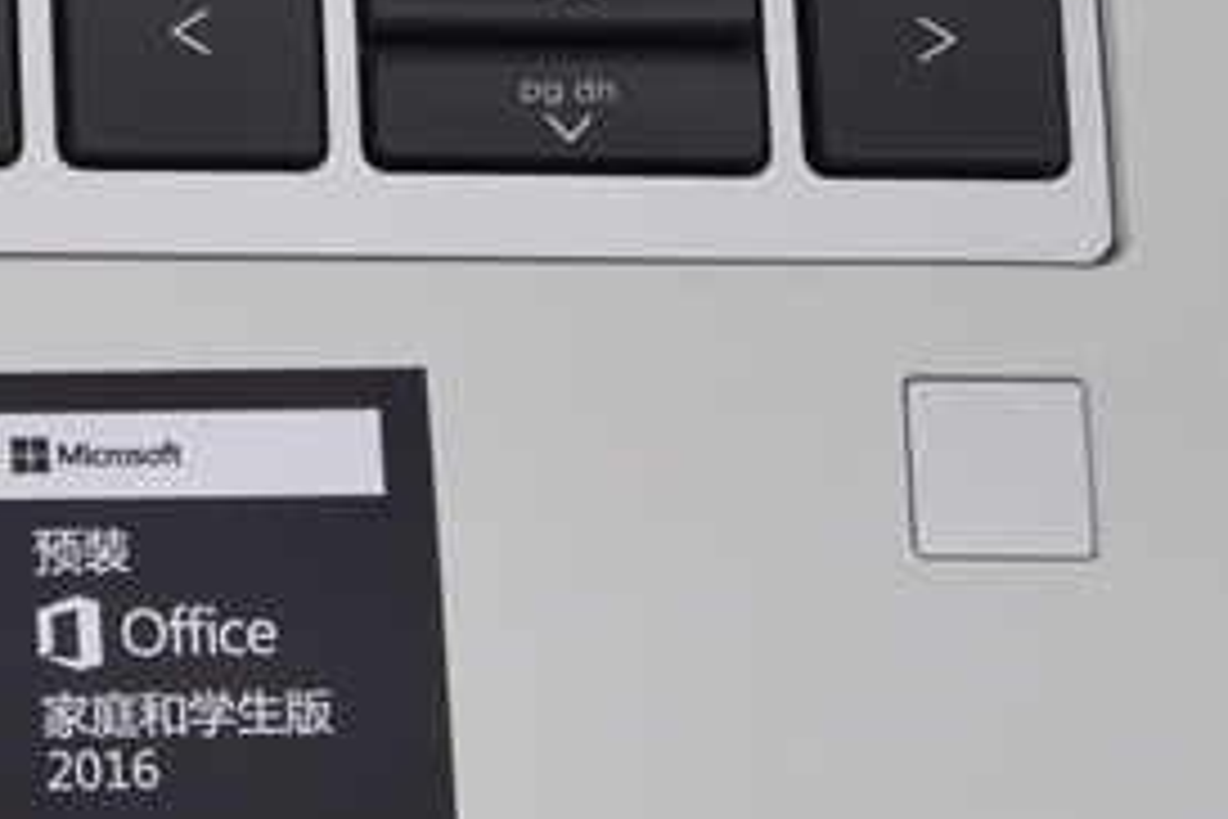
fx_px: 7504
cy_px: 452
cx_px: -1300
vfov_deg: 6.2
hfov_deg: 8.8
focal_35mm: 220
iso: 160
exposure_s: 1/100
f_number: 16
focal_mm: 50
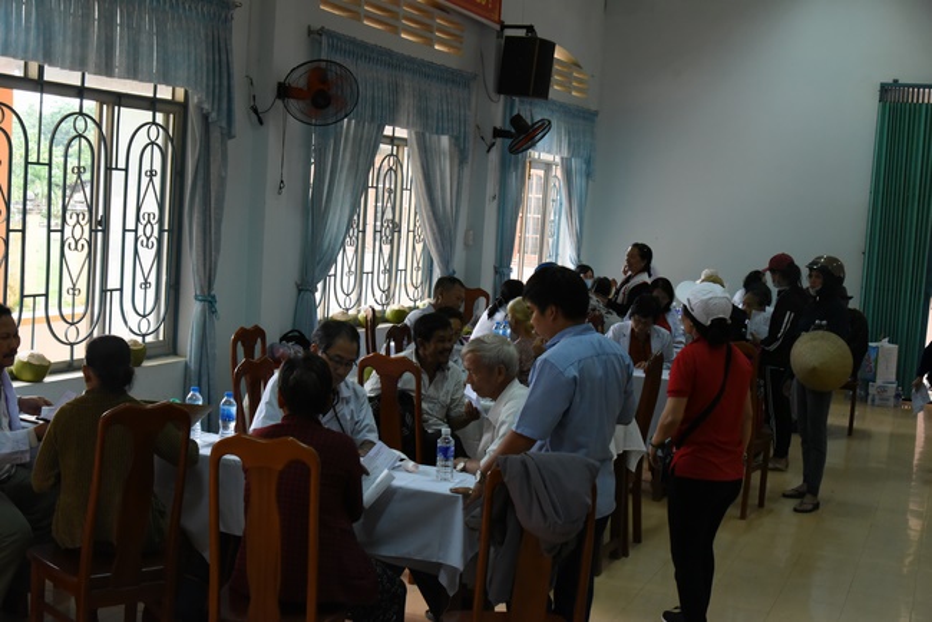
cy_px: 311
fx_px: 1243
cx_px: 466
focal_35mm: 48
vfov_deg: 28.1
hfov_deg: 41.1
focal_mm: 48
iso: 5000
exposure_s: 1/160
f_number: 6.3
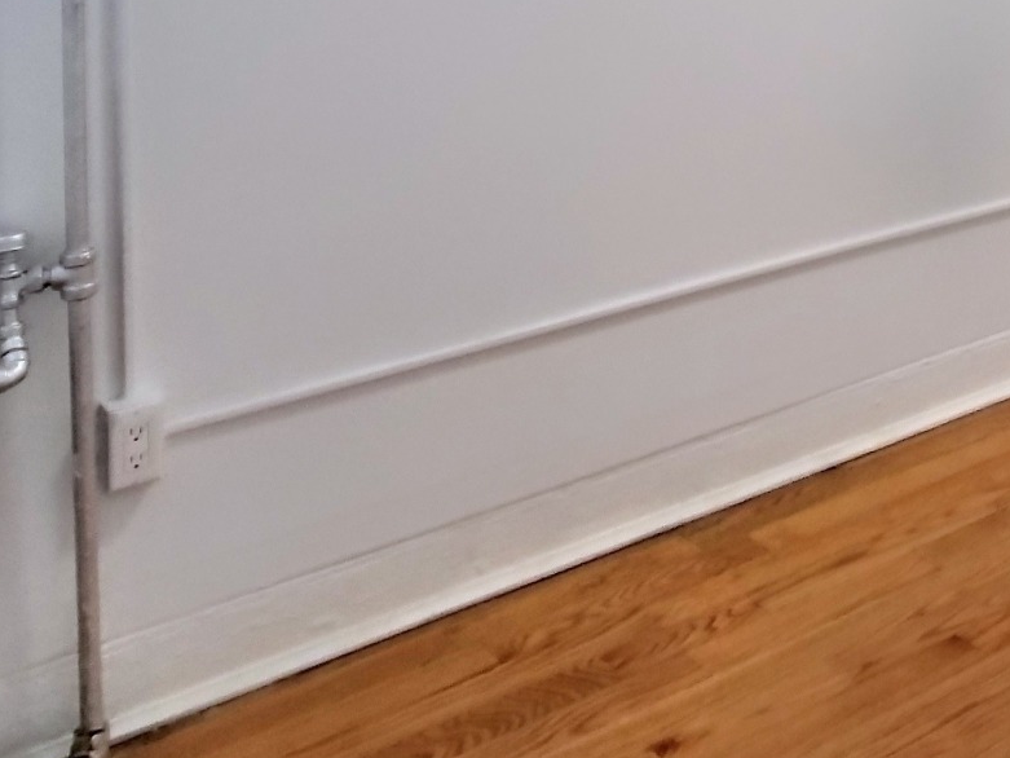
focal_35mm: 77
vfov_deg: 17.9
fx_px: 2247
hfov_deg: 24.0
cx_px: 1049
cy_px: -220
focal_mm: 4.3
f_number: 1.7
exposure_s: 1/60
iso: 100
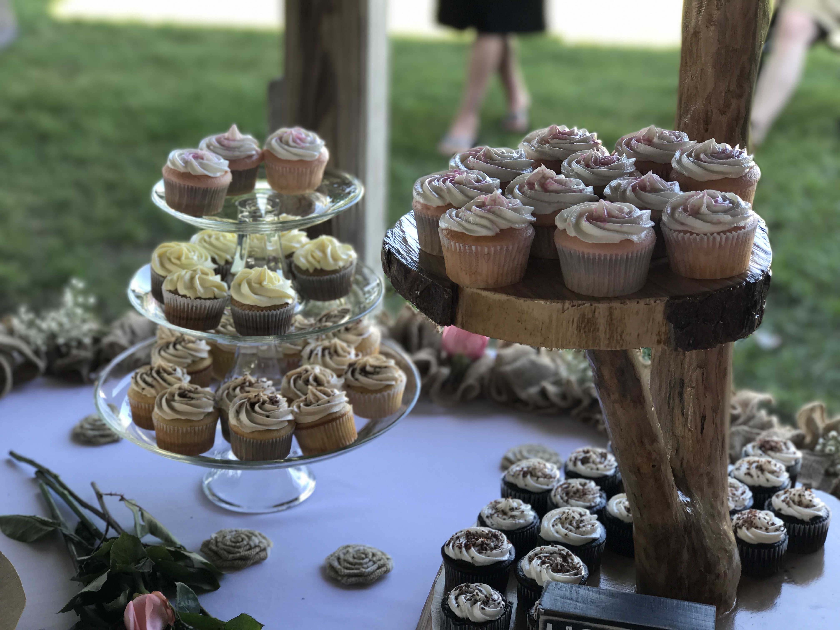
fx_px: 1383
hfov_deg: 33.8
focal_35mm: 57
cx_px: 420
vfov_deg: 25.7
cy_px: 315
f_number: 2.8
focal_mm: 6.6
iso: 32
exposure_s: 1/60
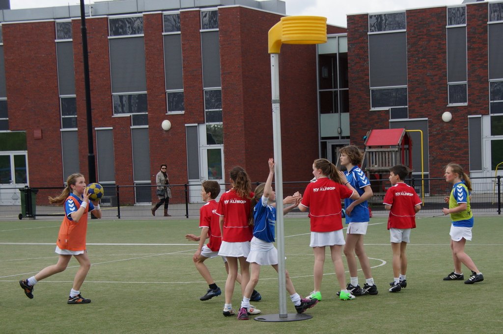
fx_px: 838
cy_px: 167
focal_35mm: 60
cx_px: 252
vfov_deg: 22.6
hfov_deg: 33.4
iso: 320
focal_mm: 40
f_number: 6.3
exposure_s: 1/1000
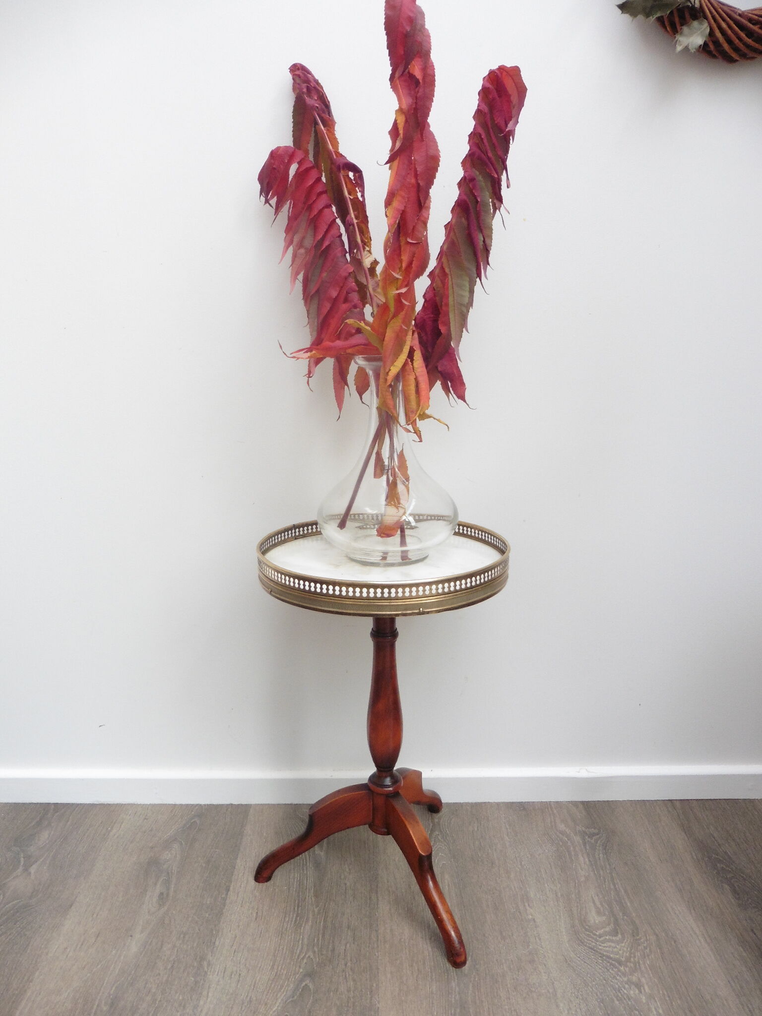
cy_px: 508
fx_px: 704
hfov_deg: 56.8
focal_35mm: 24
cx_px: 381
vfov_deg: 71.6
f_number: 3.3
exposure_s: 1/60
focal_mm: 4.3
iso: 200
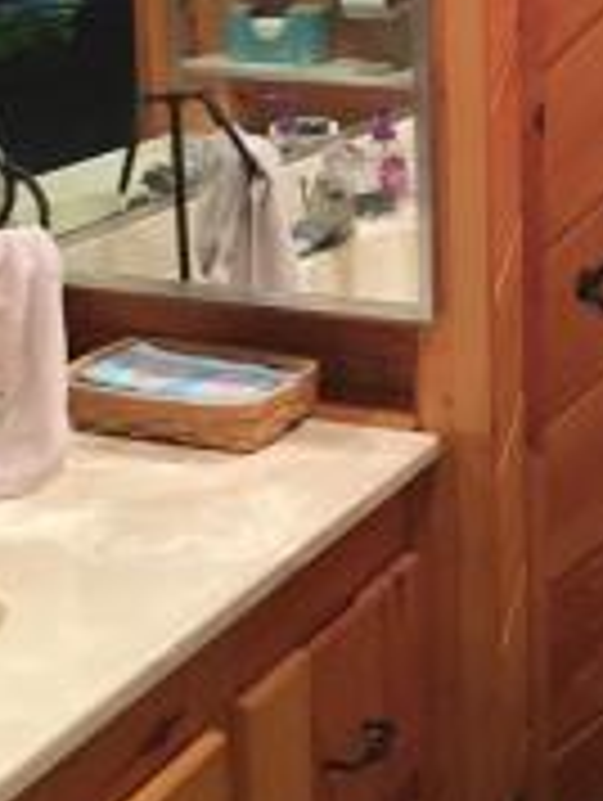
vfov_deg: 24.5
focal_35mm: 78
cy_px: 140
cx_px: 580
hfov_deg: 18.5
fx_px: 1807
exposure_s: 1/30
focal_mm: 4.15
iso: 160
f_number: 2.2
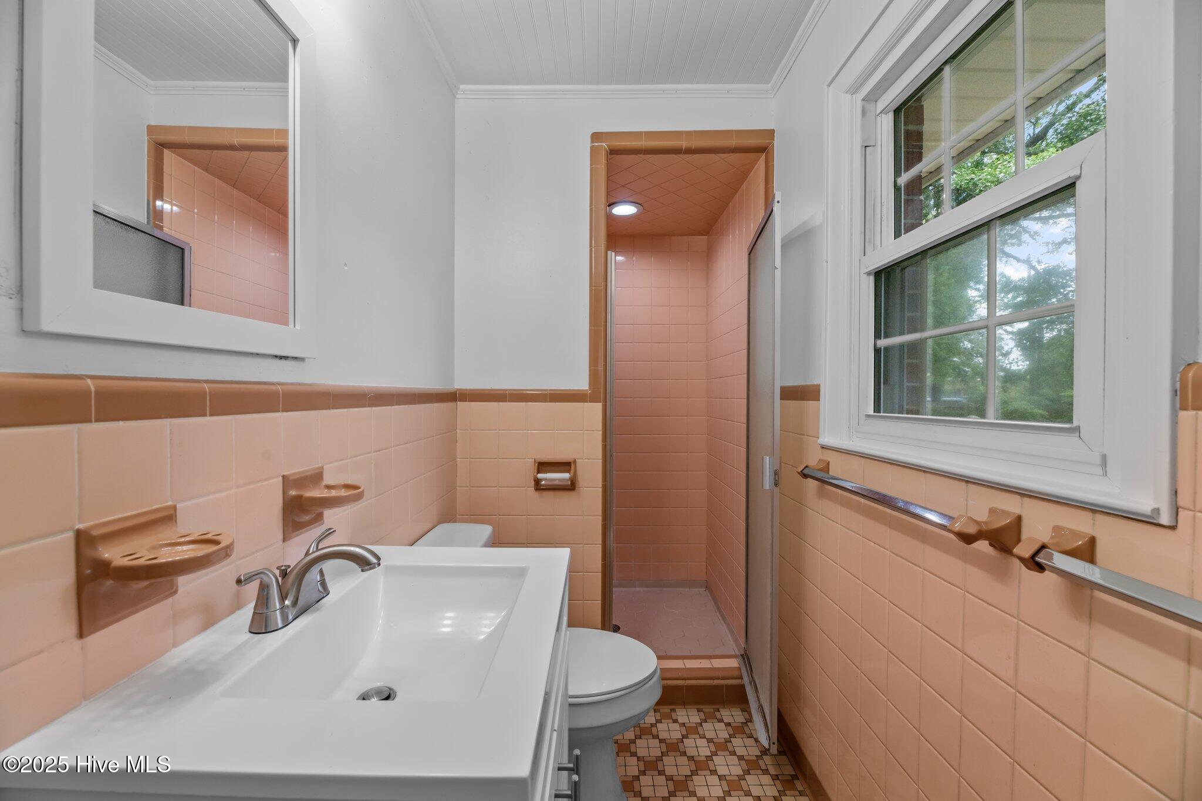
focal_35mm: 14
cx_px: 601
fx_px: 467
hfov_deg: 104.3
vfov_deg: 81.2
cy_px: 400
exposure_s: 1/13
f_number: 9
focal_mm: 14
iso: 400
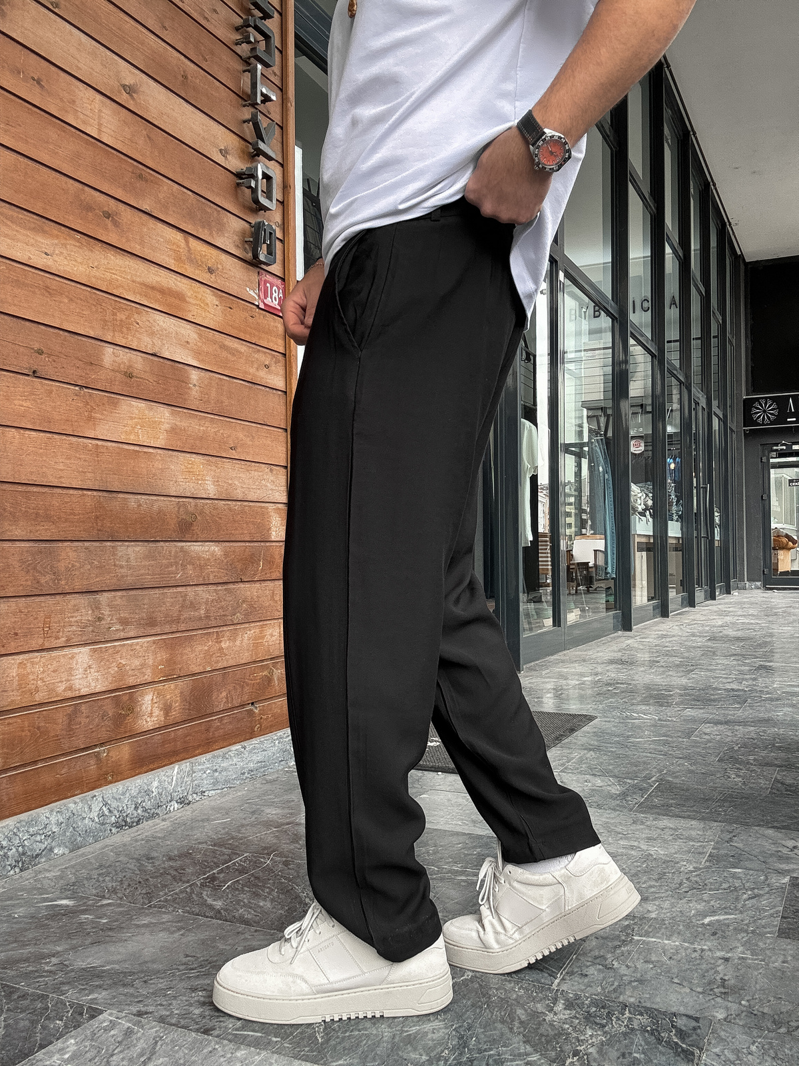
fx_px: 923
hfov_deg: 46.8
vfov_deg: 60.0
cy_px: 533
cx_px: 400
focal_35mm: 30
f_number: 1.9
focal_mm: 2.69
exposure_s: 1/120
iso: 50
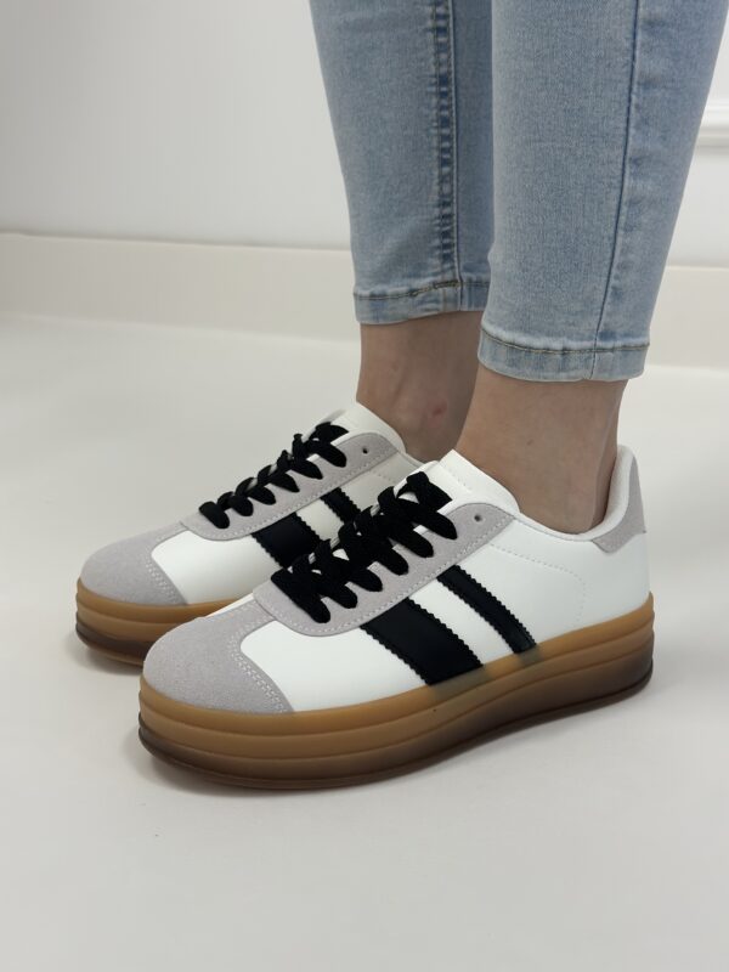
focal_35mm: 48
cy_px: 486
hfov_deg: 30.3
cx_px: 364
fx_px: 1348
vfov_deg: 39.7
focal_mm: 6.86
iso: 125
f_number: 1.78
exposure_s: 1/100
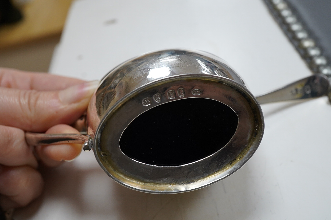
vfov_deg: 29.9
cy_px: 110
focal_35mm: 45
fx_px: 414
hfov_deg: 43.6
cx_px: 166
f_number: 11
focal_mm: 30
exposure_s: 1/125
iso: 1250
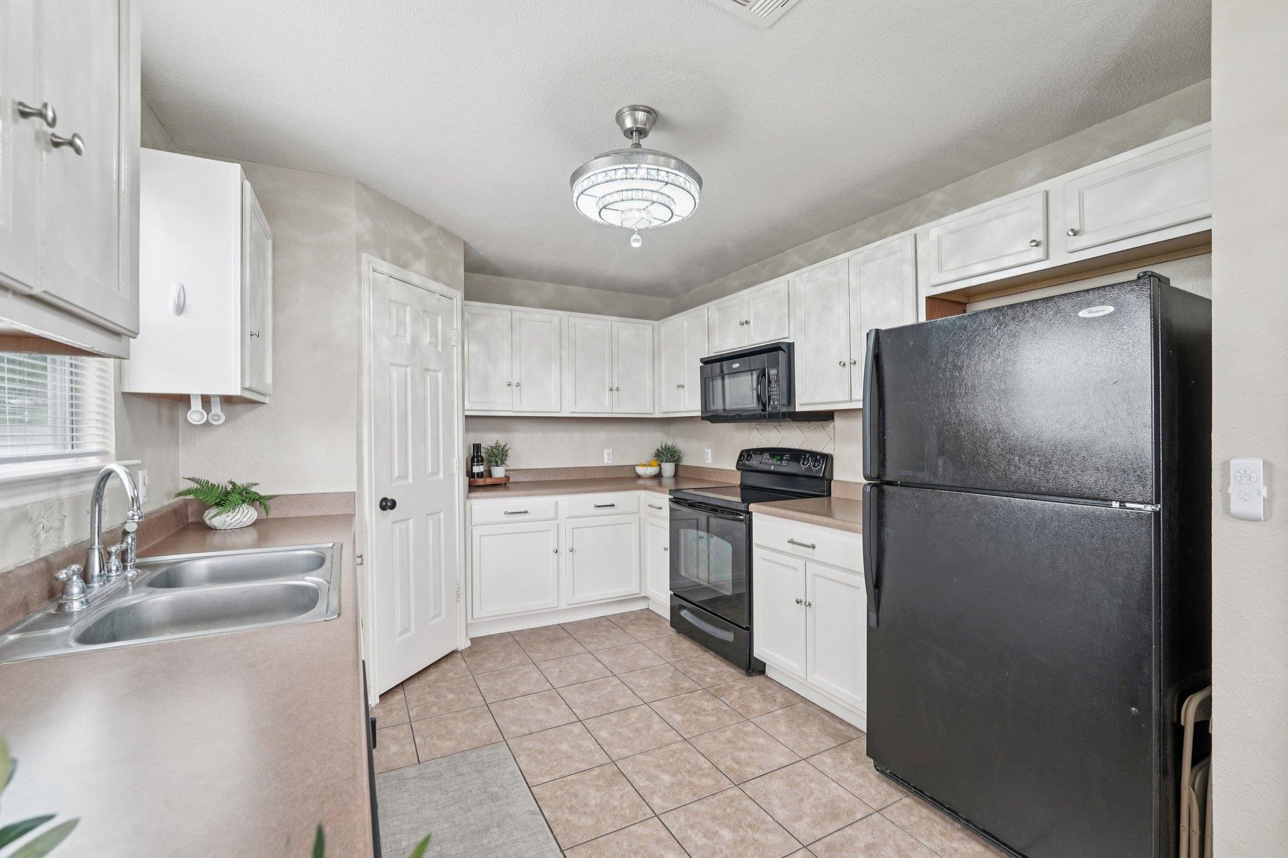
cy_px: 429
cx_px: 644
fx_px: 501
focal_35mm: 14
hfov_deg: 104.3
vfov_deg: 81.2
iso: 400
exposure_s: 1/20
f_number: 8
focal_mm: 14
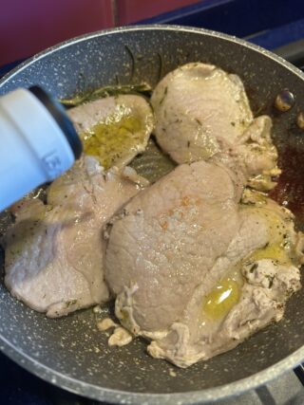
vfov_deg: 67.3
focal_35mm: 26
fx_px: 305
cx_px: 152
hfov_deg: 53.0
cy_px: 202
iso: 80
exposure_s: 1/100
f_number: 1.5
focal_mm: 5.7
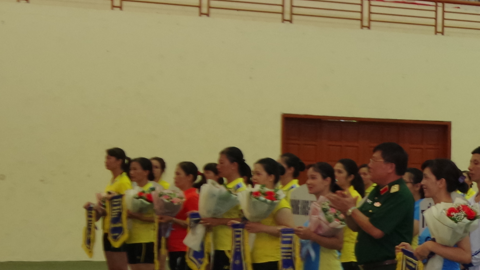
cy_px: 316
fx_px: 1540
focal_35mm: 121
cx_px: 988
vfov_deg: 9.9
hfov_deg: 14.4
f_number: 6.3
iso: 800
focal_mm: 18
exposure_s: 1/30
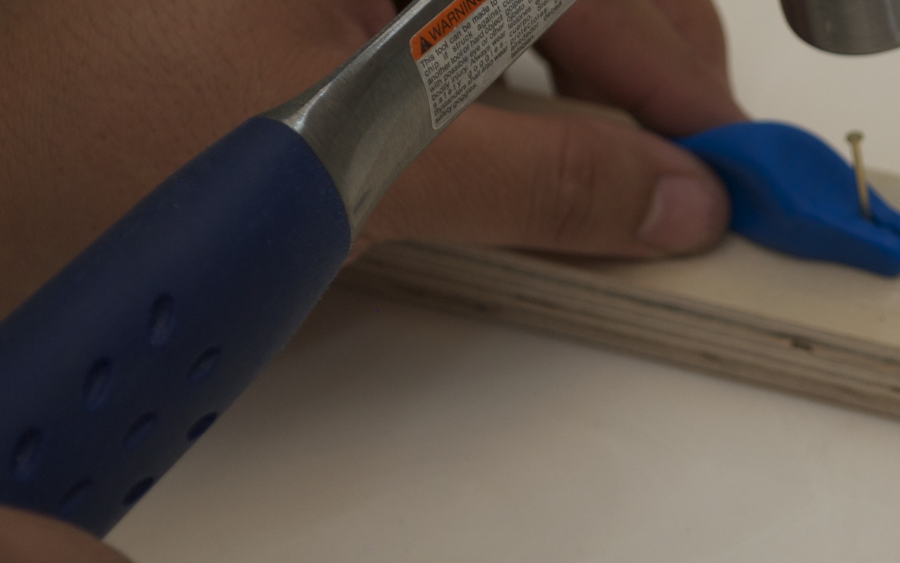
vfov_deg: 7.8
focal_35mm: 167
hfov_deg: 12.4
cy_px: 77
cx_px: 800
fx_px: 4096
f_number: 5.6
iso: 200
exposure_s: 1/60
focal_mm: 55
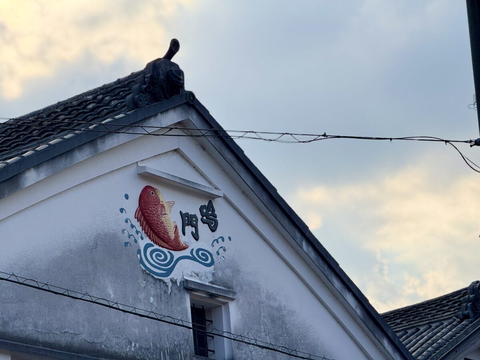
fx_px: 1664
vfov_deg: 12.3
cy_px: 180
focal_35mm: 120
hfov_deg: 16.4
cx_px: 240
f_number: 2.8
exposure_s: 1/1916
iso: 80
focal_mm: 15.66
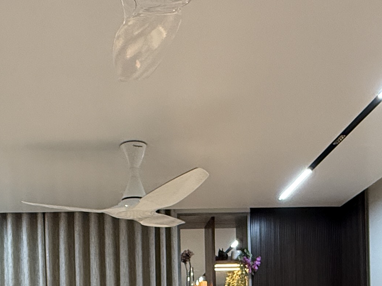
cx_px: 132
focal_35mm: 54
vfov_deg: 24.0
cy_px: 365
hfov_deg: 35.2
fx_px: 596
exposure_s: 1/100
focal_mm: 2.22
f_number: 2.2
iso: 320
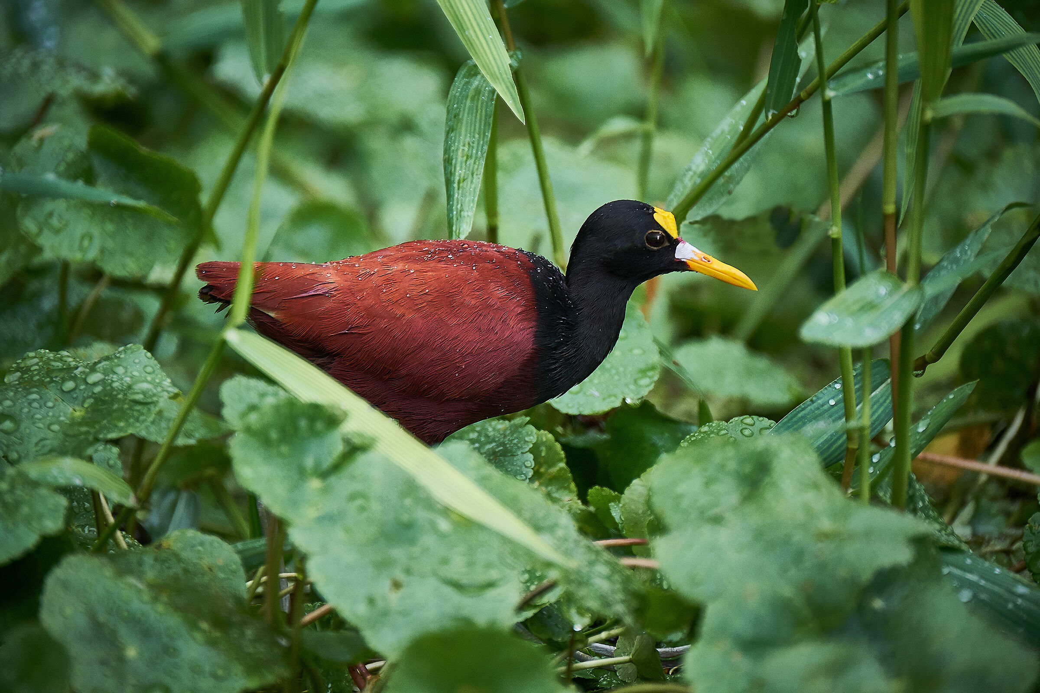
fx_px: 17332
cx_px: 520
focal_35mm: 600
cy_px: 346
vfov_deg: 2.3
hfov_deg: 3.4
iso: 1250
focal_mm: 400
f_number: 5.6
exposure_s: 1/250
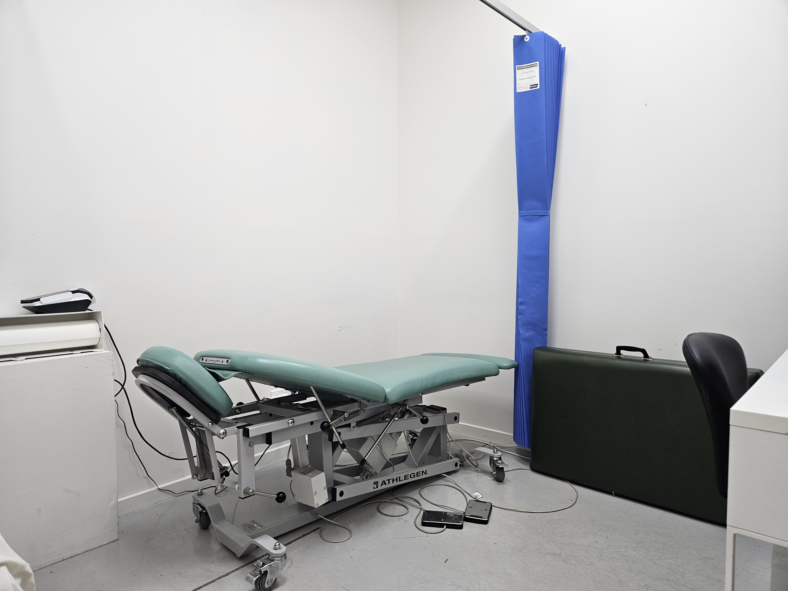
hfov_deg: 73.9
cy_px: 296
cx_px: 394
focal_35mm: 23
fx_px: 524
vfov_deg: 58.9
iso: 125
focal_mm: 5.4
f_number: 1.8
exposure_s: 1/100
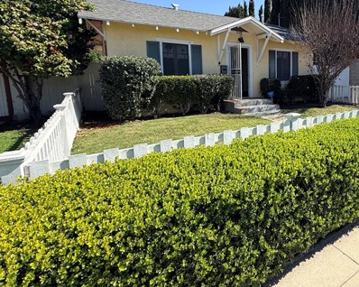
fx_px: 234
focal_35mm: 22
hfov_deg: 69.6
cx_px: 273
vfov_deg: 61.8
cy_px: 100
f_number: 2.2
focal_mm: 2.22
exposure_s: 1/1001
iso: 50
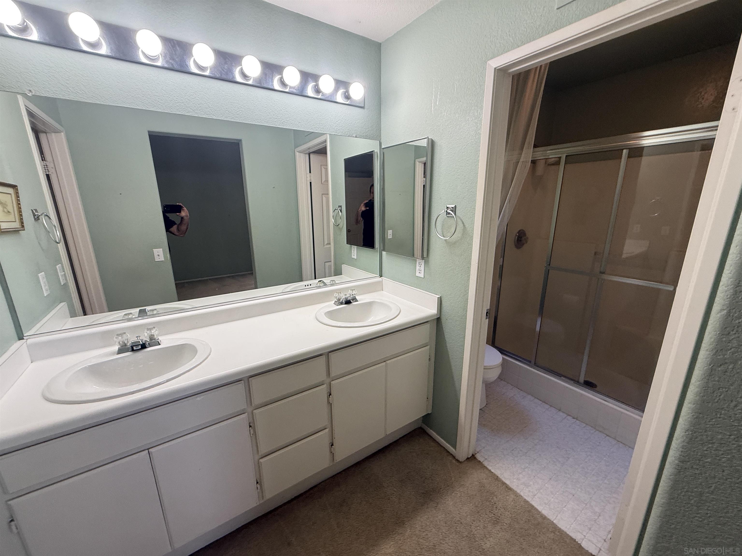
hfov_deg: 102.1
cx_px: 371
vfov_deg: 85.7
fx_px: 300
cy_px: 278
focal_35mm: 14
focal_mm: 2.22
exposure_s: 1/99
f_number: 2.2
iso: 125
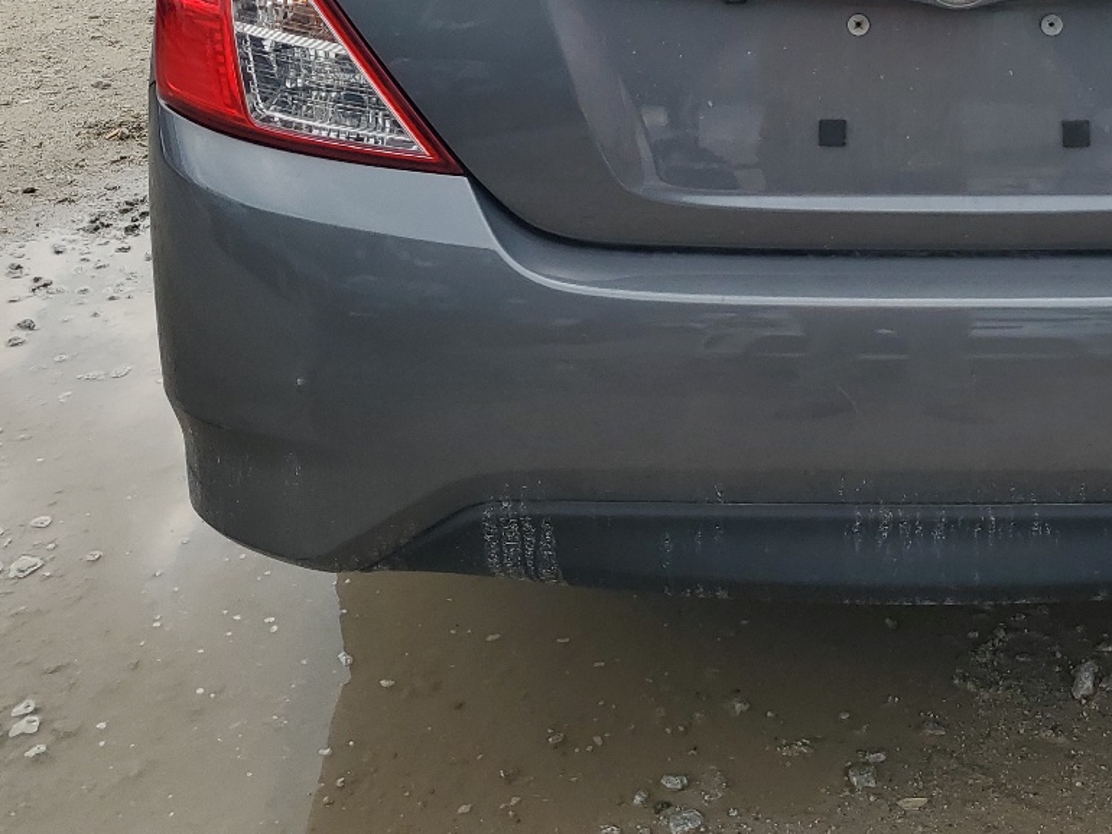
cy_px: 14
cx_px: 884
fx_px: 1735
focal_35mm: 54
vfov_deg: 25.8
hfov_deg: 34.5
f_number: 1.5
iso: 50
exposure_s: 1/2500
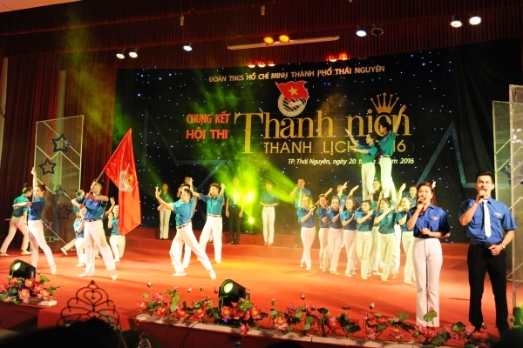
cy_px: 174
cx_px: 262
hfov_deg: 61.9
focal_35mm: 30
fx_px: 436
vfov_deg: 43.6
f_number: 4.5
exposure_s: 1/160
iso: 2000
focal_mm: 30
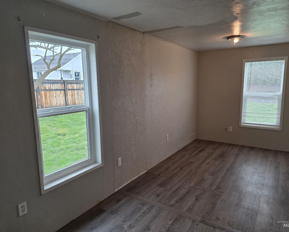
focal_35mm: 24
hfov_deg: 70.3
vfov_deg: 58.8
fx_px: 205
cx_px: 146
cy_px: 116
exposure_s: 1/120
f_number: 1.7
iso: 100
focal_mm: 6.3
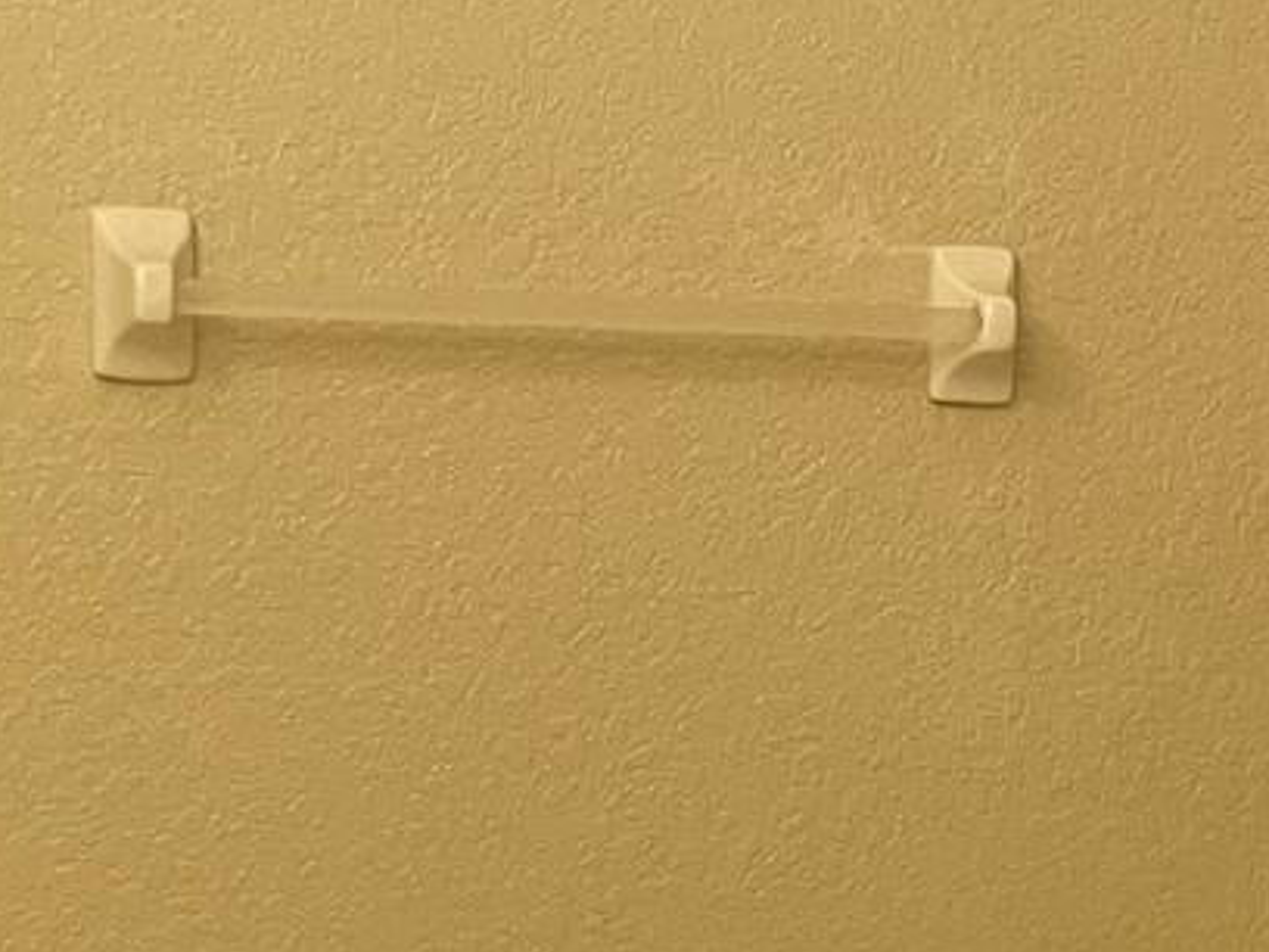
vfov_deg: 14.4
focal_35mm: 102
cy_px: 840
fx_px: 3739
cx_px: 1425
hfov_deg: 18.5
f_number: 1.6
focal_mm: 4.2
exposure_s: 1/60
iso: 125
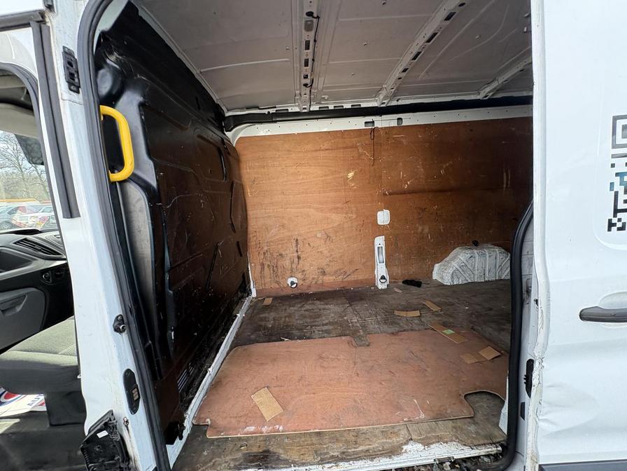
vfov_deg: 85.7
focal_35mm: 14
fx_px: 254
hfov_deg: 102.1
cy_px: 236
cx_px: 314
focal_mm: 2.22
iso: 100
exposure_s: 1/135
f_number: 2.2
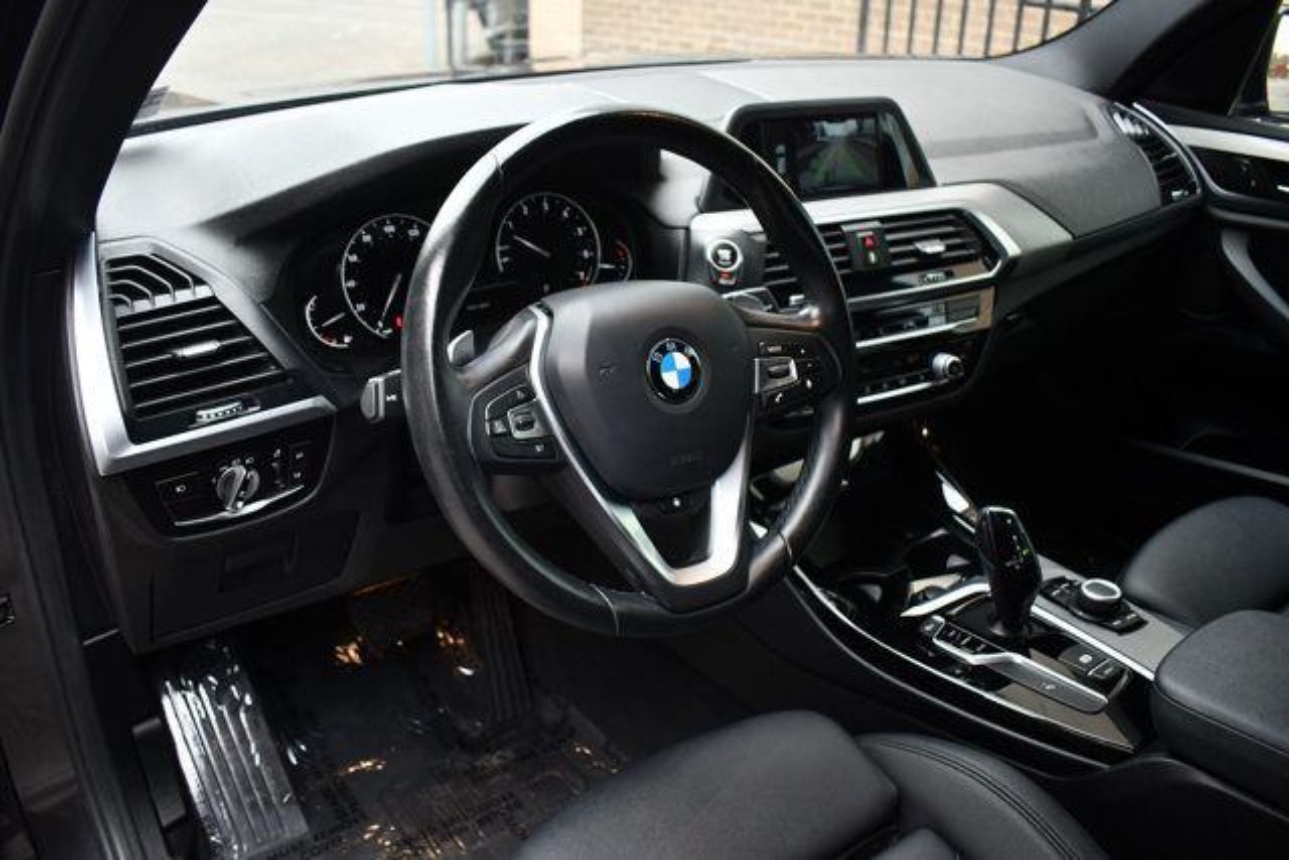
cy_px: 430
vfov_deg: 43.6
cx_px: 644
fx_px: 1074
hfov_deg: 61.9
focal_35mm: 30
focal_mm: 20
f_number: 3.5
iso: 800
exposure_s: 1/160
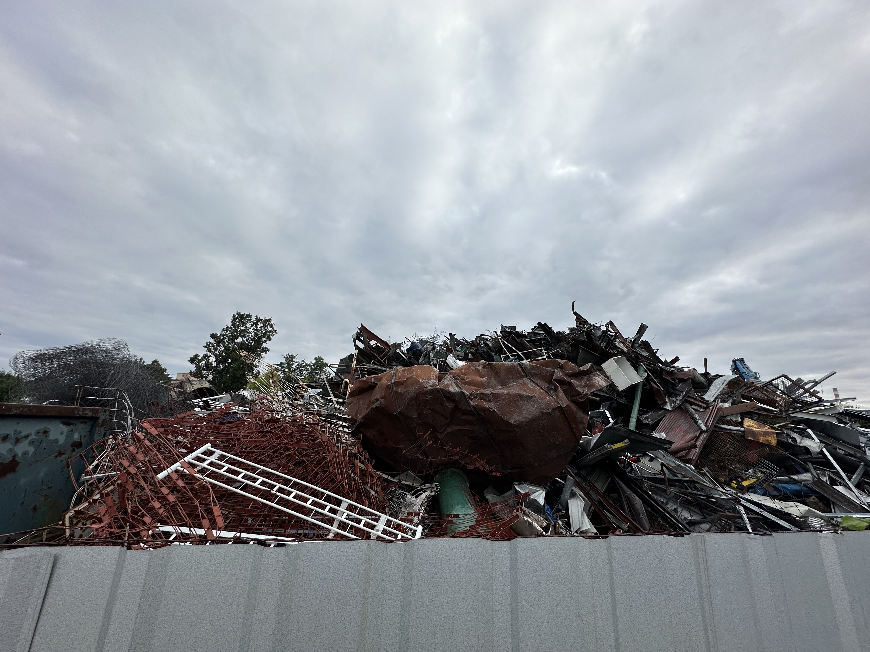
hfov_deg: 102.1
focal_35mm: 14
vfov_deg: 85.7
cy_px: 326
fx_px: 352
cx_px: 435
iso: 50
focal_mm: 2.22
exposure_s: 1/1014
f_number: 2.2
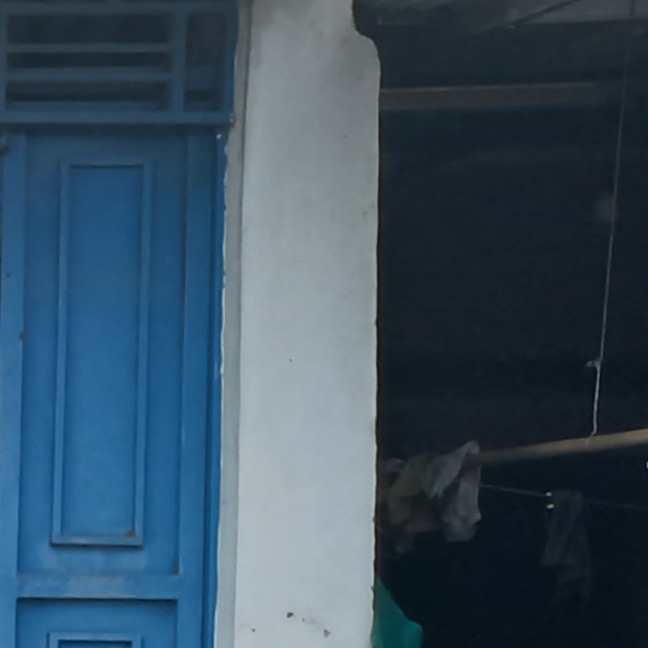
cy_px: 691
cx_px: -1717
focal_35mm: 169
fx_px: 3579
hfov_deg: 7.8
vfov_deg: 10.2
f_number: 1.8
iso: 25
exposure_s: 1/479
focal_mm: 4.6
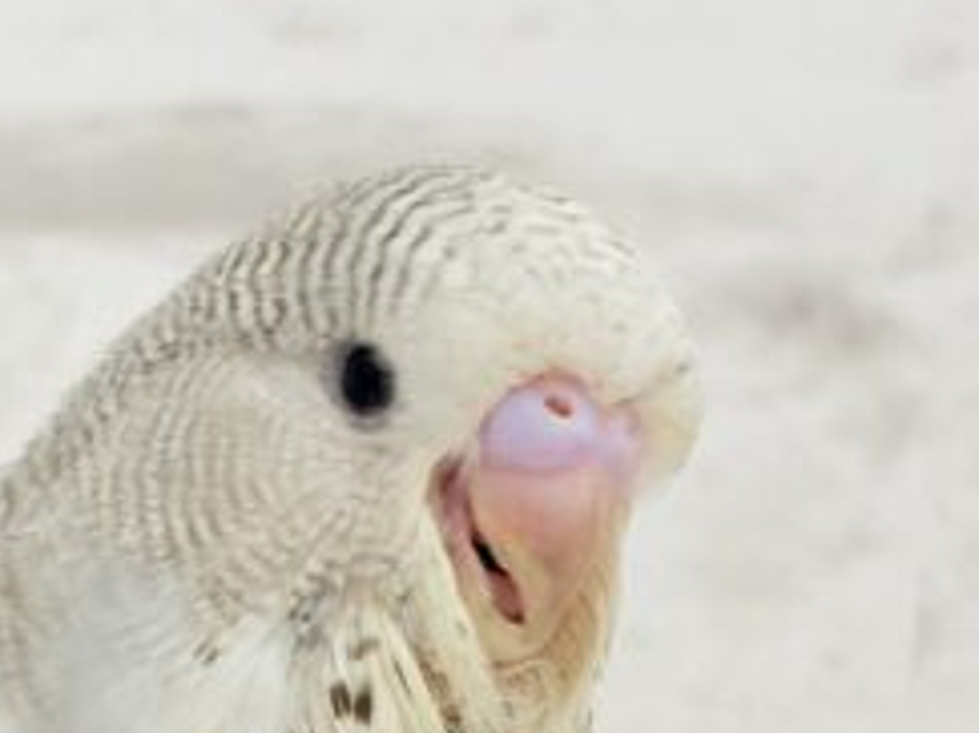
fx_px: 3873
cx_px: 222
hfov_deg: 14.3
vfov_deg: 10.6
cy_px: 854
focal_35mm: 137
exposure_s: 1/50
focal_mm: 5.96
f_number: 1.6
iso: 40
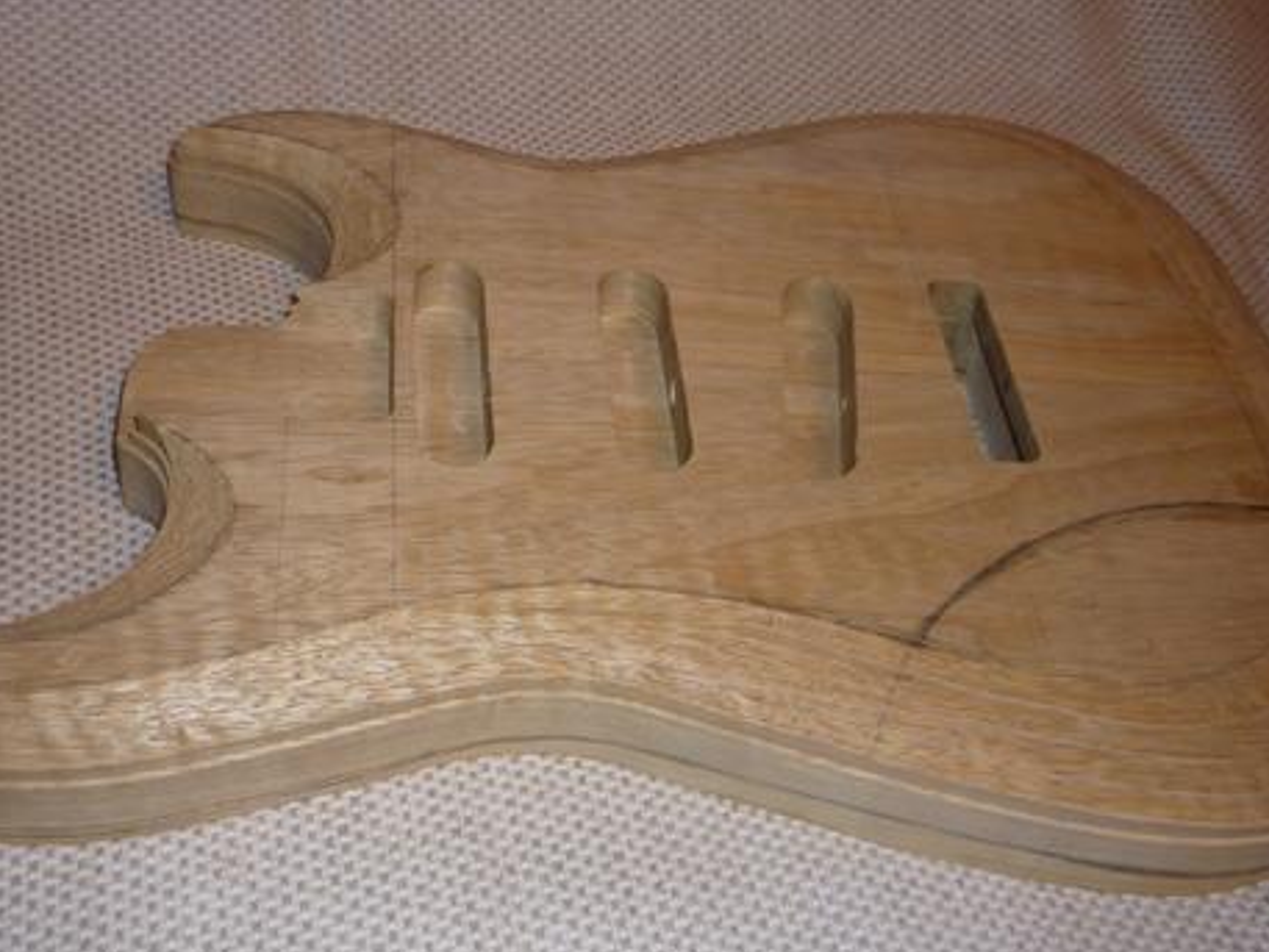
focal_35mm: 42
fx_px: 1540
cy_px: 483
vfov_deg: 34.4
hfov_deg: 44.7
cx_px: 566
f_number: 3.3
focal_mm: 5.2
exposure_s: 1/30
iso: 100
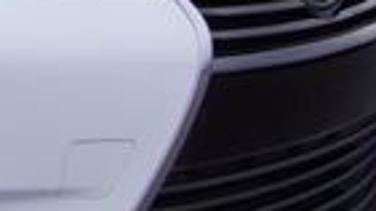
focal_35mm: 251
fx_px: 2500
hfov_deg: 7.5
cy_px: -21
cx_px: -795
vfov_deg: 4.8
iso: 100
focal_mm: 22
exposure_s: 1/125
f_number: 9
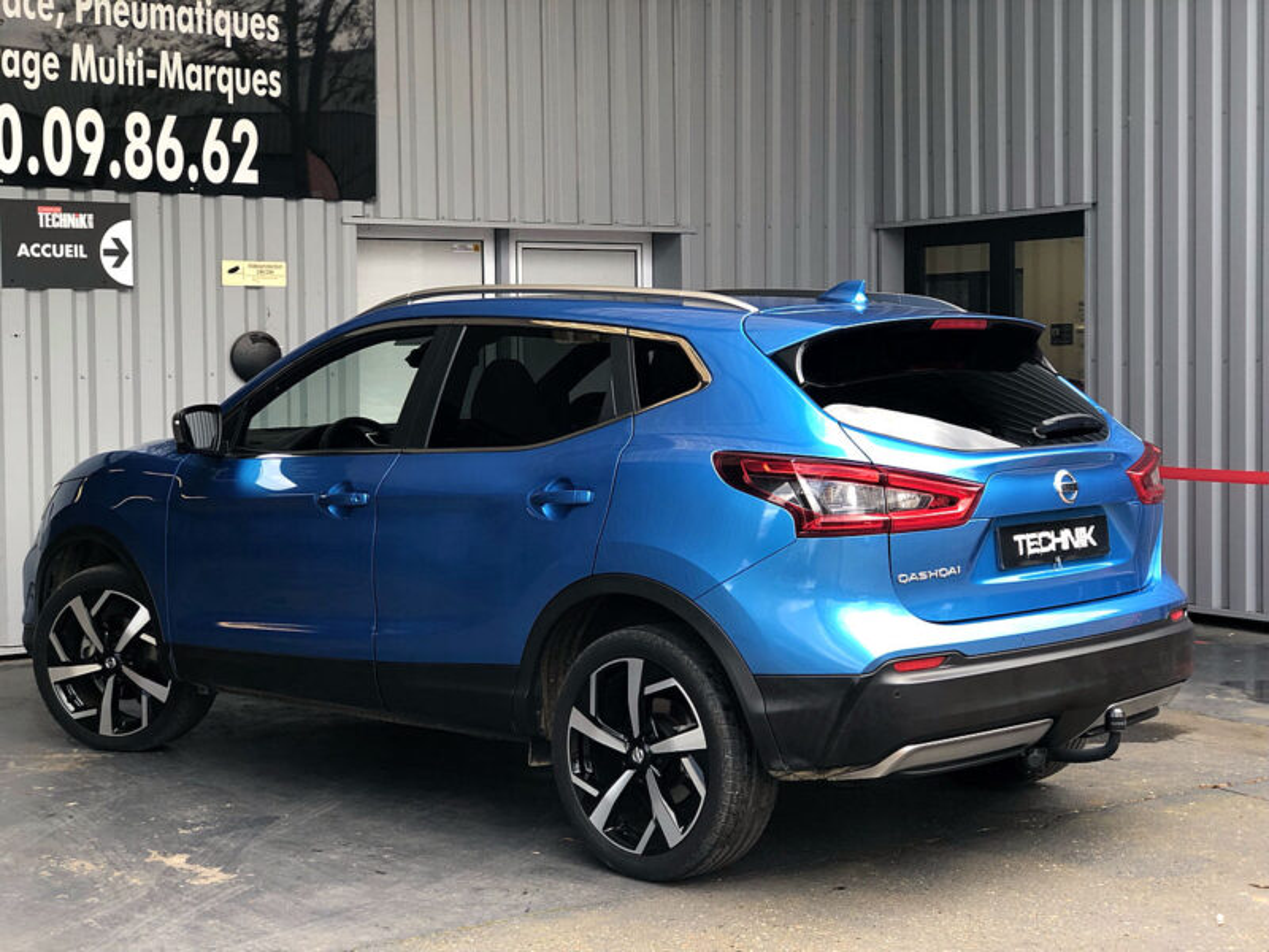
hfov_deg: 33.8
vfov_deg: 25.7
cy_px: 476
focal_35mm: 57
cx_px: 634
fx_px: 2090
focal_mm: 6.6
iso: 20
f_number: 2.8
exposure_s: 1/60
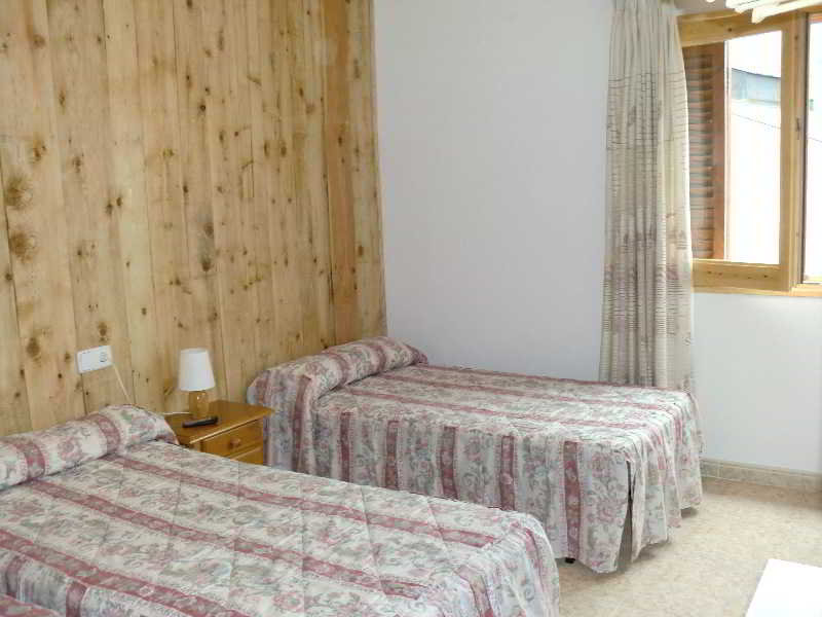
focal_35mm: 35
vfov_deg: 40.7
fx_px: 831
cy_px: 308
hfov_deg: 52.6
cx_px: 411
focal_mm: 6.3
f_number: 3.1
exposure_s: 1/60
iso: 320
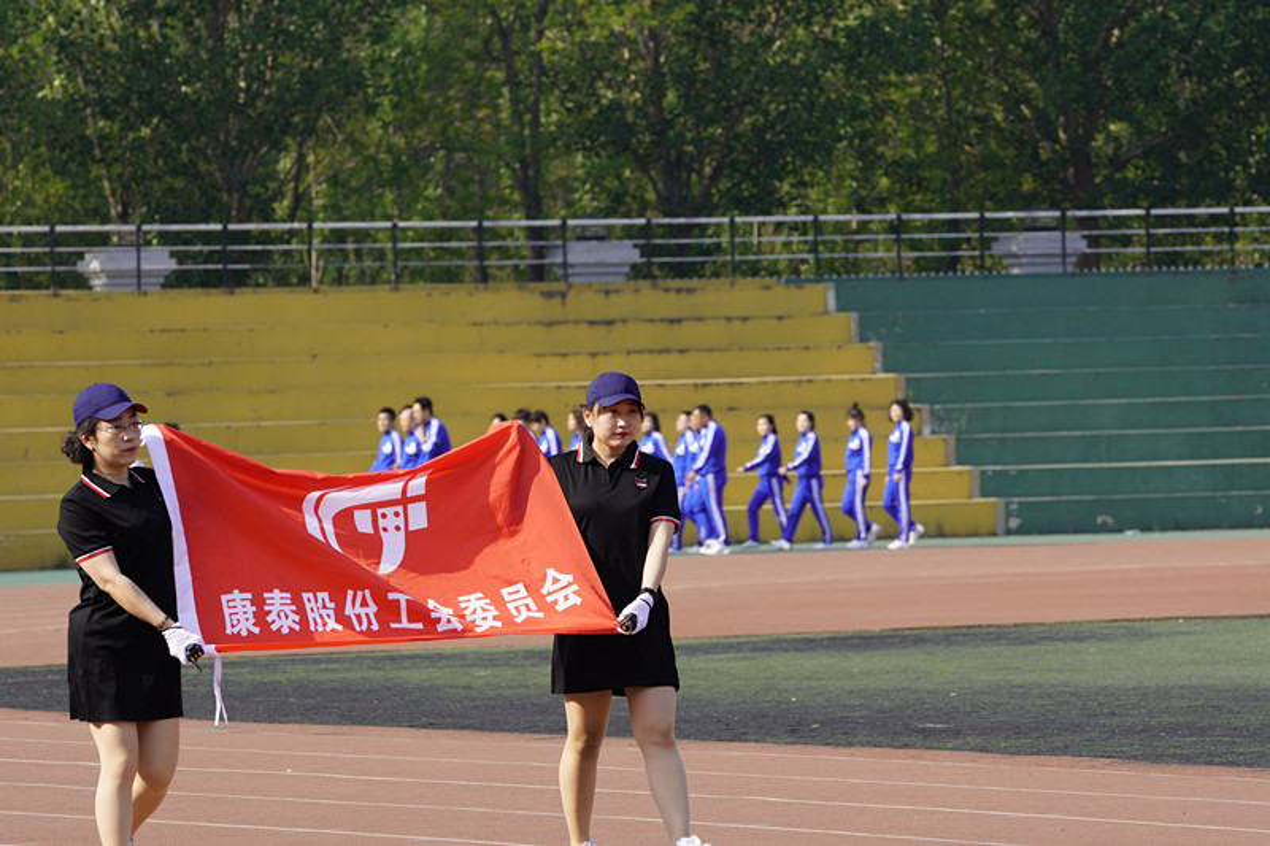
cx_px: 635
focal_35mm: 255
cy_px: 423
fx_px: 8993
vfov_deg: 5.4
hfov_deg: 8.1
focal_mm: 170
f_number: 6.3
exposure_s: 1/200
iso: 100
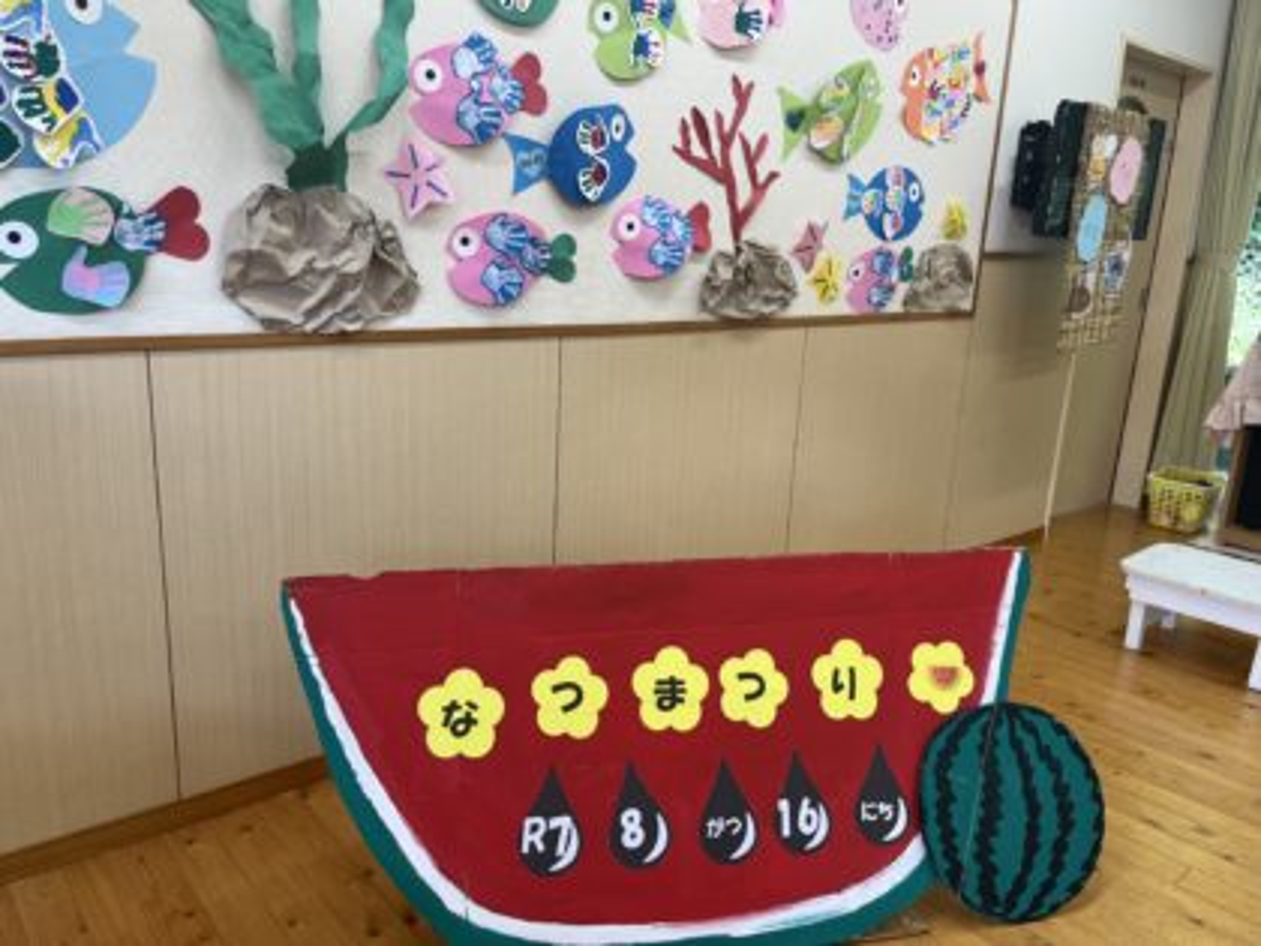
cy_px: 473
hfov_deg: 67.3
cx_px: 630
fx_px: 947
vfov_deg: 53.1
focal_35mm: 26
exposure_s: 1/121
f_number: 1.6
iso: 50
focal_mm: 5.1
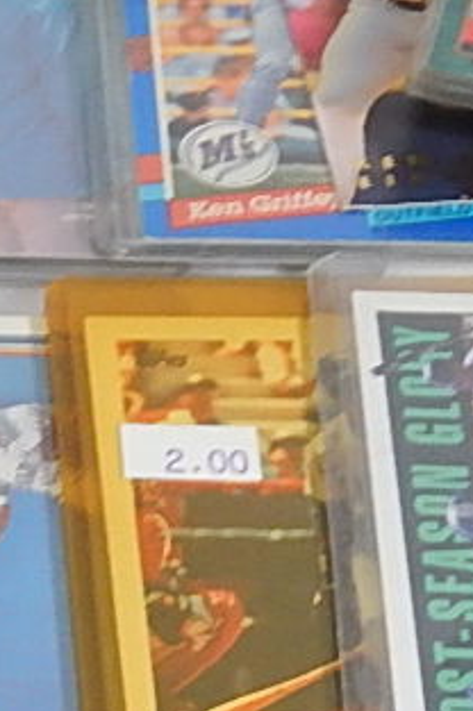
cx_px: -712
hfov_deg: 7.1
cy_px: 888
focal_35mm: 181
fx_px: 3575
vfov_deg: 11.1
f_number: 3.3
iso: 180
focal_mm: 6.1
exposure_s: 1/30
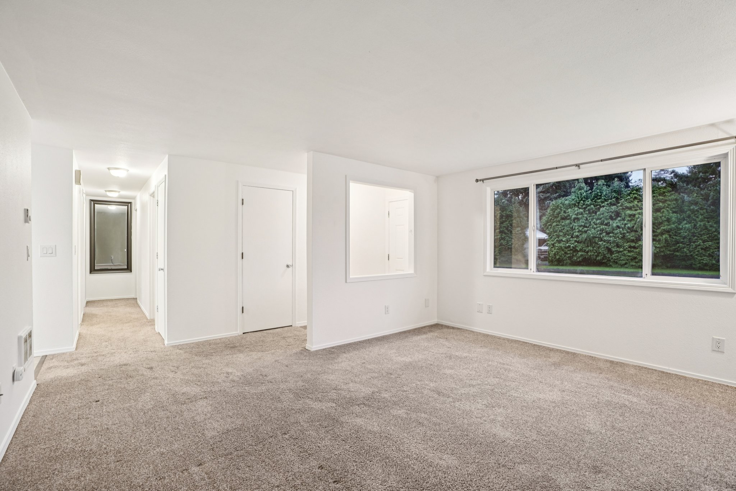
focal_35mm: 16
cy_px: 246
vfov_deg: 73.7
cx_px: 368
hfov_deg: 96.7
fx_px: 327
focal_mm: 16
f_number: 8
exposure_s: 1/3.33
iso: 400
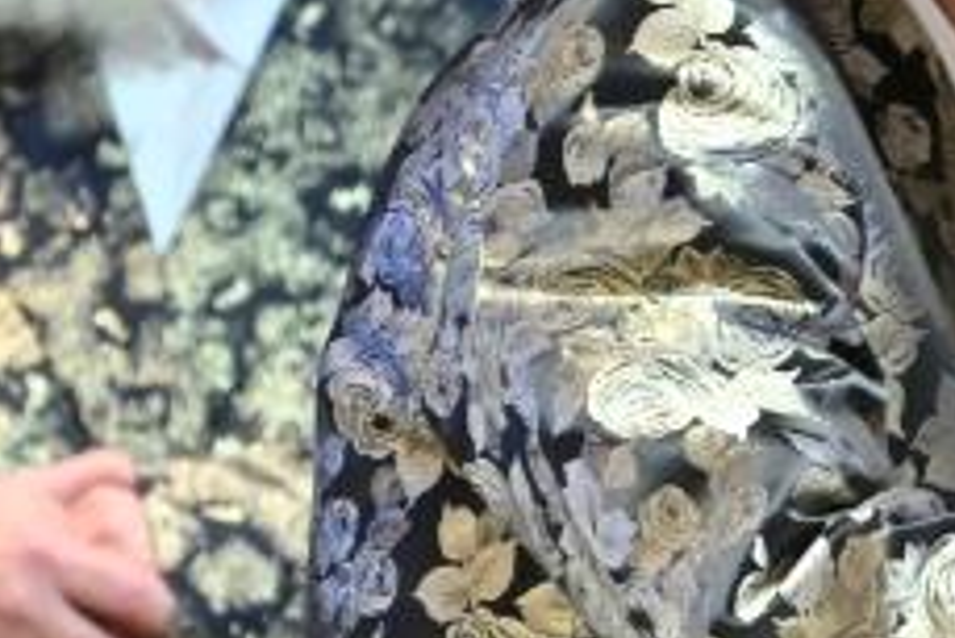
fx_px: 35542
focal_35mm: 1339
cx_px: 1931
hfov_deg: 1.5
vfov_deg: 1.0
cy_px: 342
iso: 640
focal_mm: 200
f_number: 2.8
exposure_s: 1/160
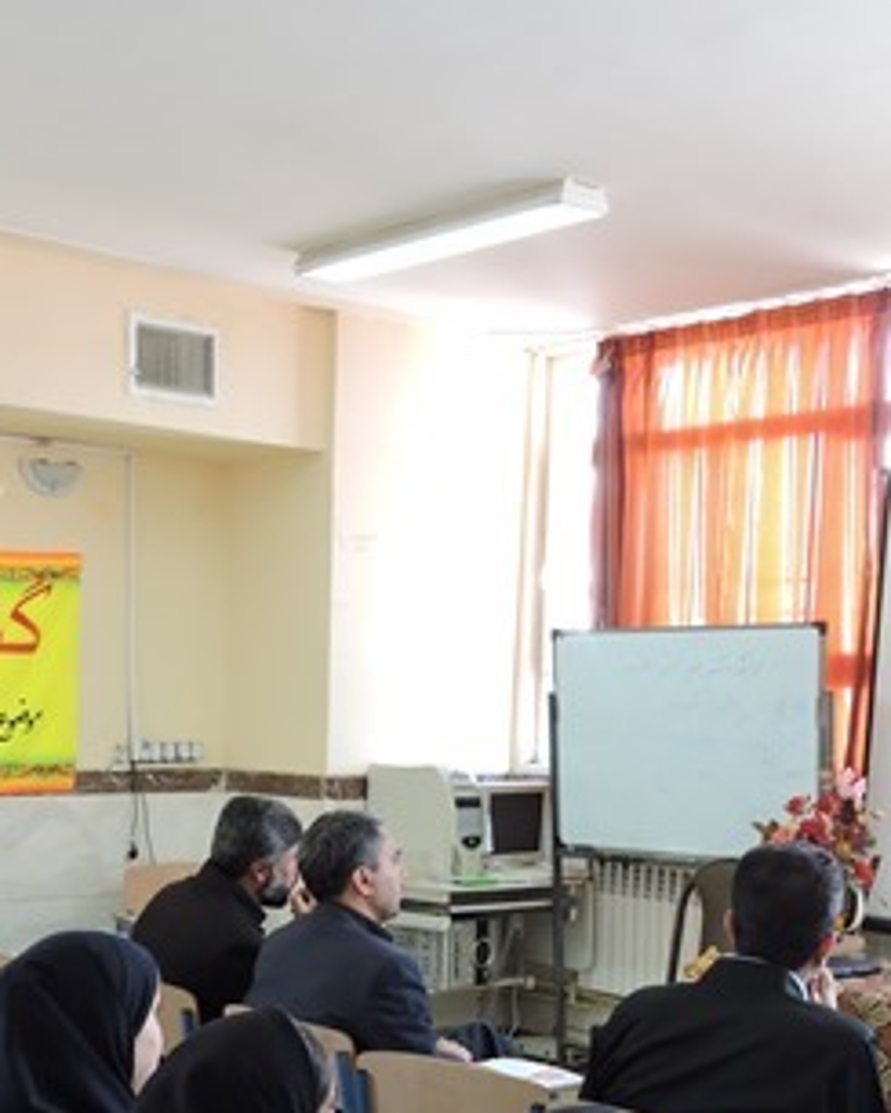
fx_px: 1680
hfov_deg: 29.7
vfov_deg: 35.5
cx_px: 427
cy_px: 887
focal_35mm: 51
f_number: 3.3
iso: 280
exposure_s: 1/30
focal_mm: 4.3
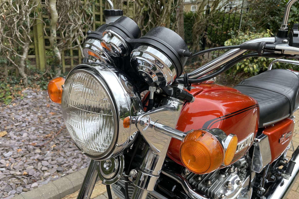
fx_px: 233
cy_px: 108
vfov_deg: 46.4
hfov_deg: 65.5
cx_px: 152
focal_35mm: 28
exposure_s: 1/175
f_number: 1.6
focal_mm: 4.2
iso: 32
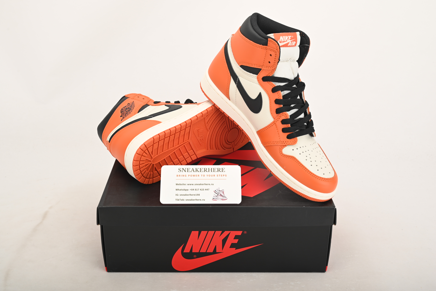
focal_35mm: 41
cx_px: 218
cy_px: 146
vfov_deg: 32.7
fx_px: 497
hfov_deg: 47.4
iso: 100
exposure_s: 1/200
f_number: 11
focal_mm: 41
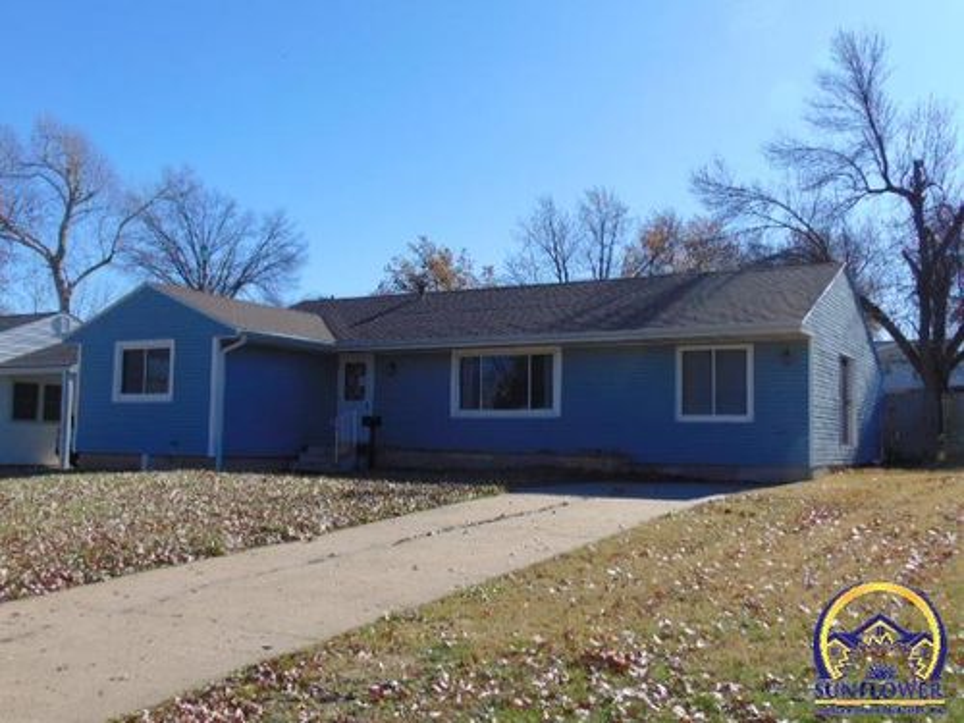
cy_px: 362
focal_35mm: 35
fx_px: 975
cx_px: 482
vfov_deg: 40.7
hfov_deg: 52.6
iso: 80
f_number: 8.3
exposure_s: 1/200
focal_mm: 6.3
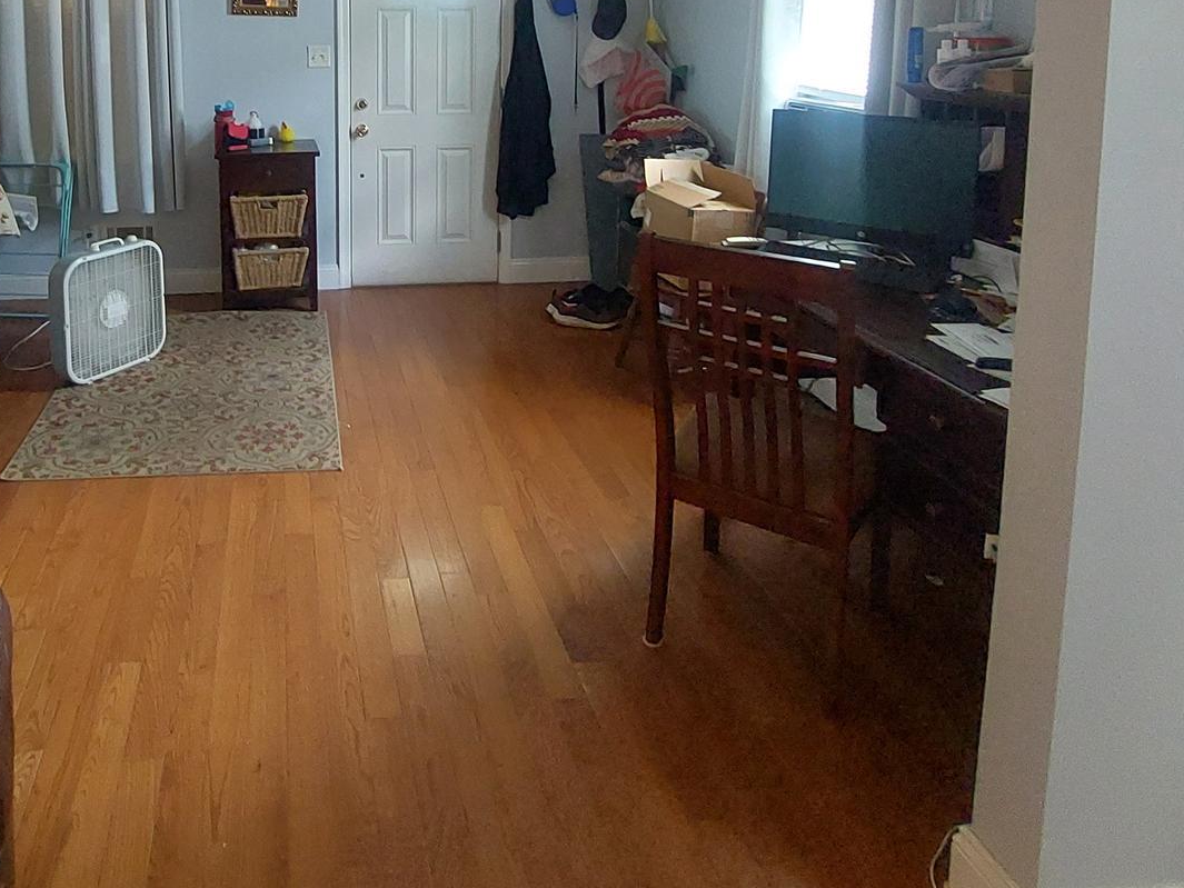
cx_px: 339
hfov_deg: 66.3
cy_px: 97
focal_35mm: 25
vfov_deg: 49.2
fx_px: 855
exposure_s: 1/24
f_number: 2.2
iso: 400
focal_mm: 1.74
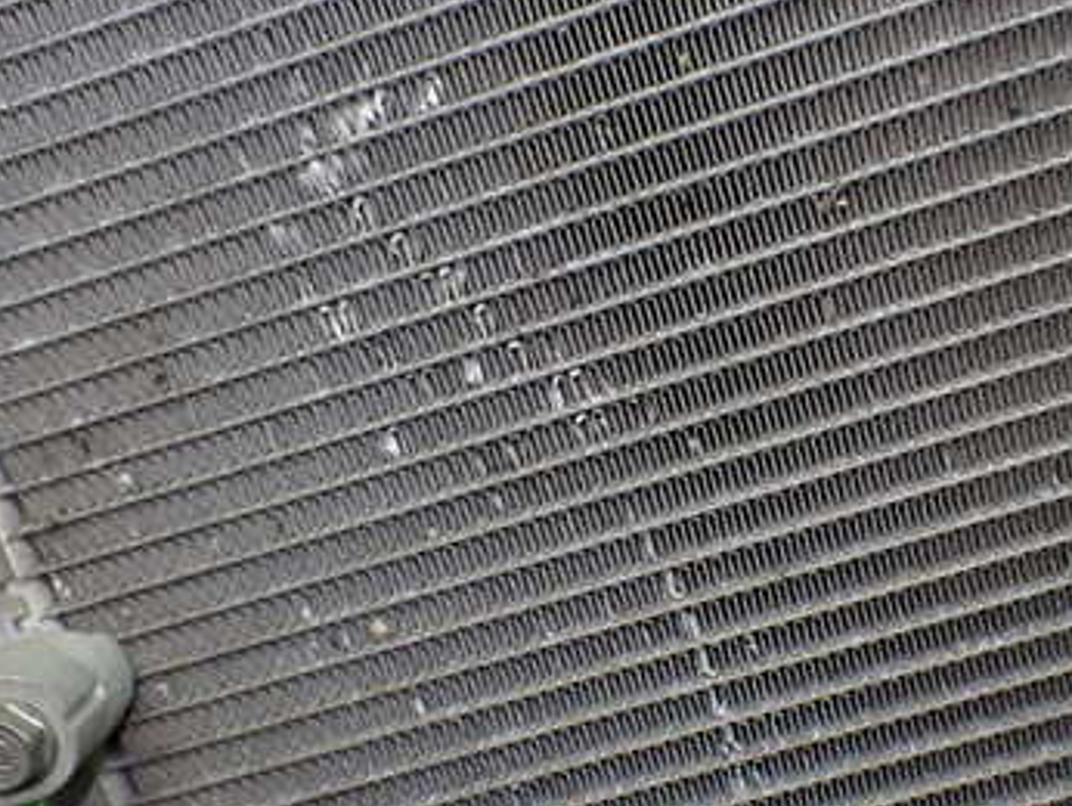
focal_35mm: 52
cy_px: 555
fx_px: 1611
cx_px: 601
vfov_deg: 27.8
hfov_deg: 36.7
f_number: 2.3
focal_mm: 5.4
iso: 500
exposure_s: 1/125
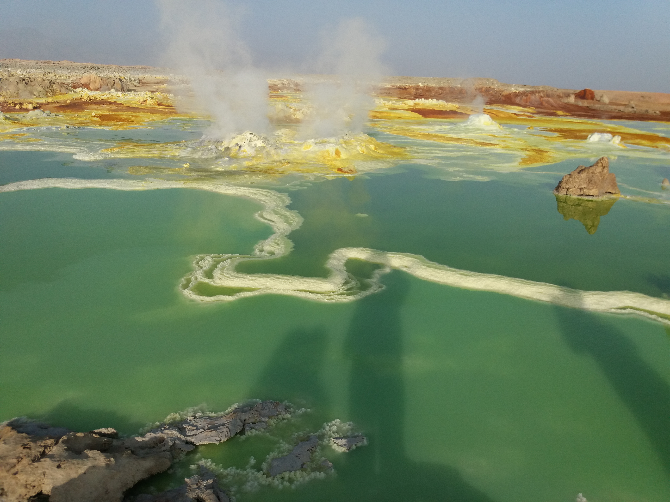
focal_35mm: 28
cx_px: 335
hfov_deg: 63.4
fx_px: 542
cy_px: 251
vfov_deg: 49.7
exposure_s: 1/2036
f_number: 1.9
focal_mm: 3.7
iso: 64
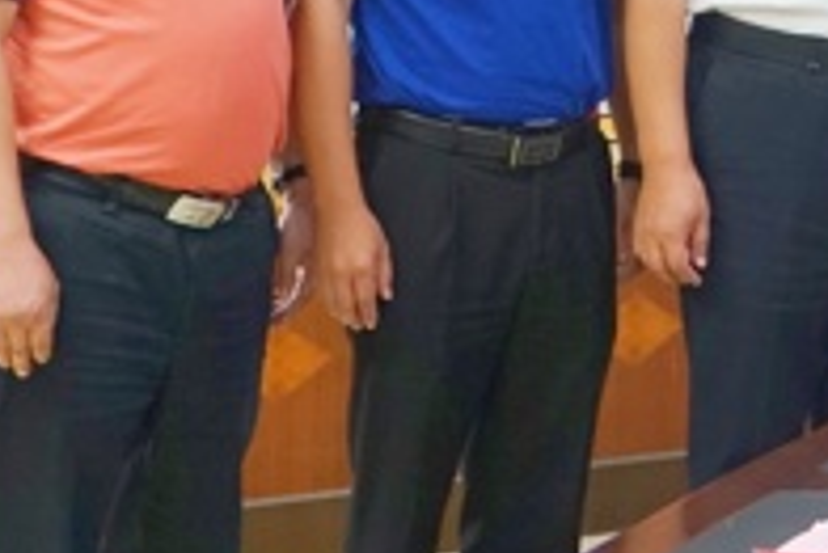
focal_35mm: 147
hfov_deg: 13.0
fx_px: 3383
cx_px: 1365
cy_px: -230
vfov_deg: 9.1
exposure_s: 1/80
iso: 1600
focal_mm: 36
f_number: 4.5
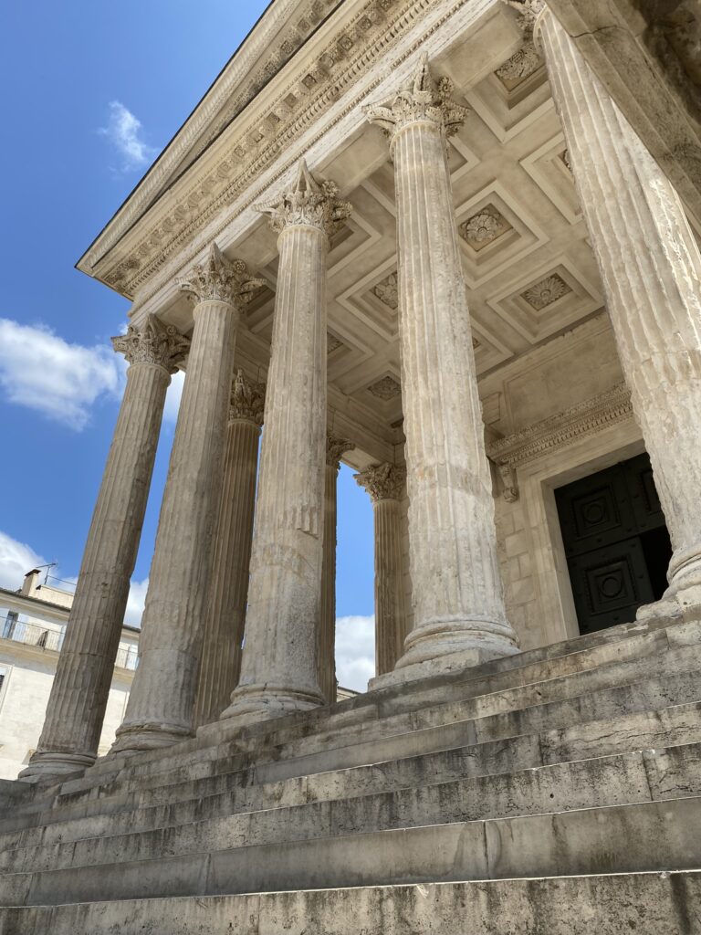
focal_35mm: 26
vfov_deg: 67.3
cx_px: 350
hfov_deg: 53.1
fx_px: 702
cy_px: 468
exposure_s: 1/2066
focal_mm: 4.25
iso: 32
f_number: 1.8
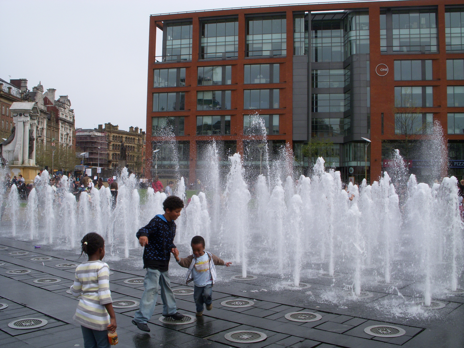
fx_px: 509
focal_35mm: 38
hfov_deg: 49.0
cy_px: 174
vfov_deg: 37.7
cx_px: 232
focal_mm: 6.3
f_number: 6.6
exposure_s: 1/250
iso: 100
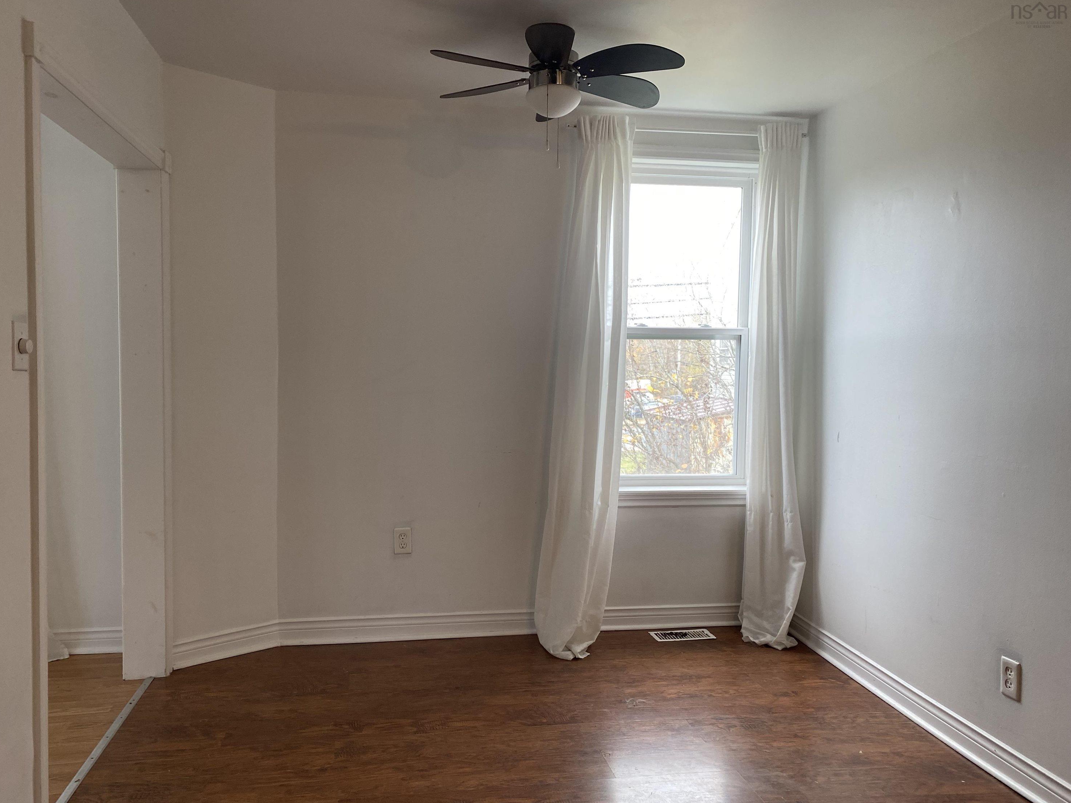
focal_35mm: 27
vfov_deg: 51.4
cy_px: 409
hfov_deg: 65.3
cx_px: 517
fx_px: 835
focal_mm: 4.25
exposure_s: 1/120
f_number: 1.8
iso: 80
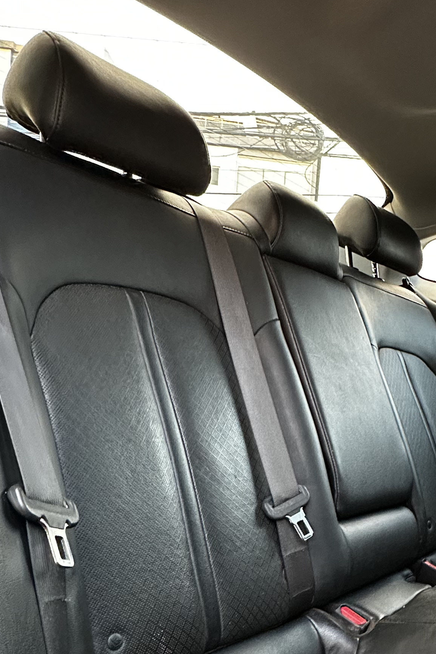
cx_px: 384
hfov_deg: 36.7
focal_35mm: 34
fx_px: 618
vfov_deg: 55.3
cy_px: 401
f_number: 2.2
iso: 500
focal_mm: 2.22
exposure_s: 1/60
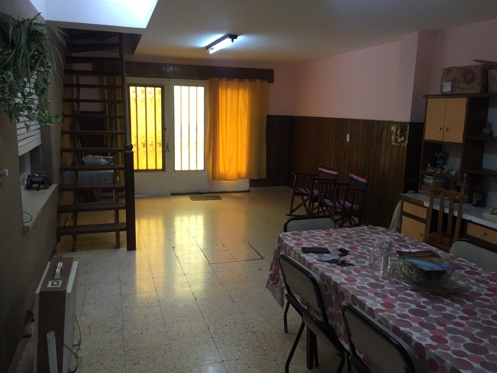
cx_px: 248
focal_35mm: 29
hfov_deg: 61.6
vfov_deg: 48.3
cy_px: 186
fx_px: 417
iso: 40
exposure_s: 1/33
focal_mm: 4.15
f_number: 2.2
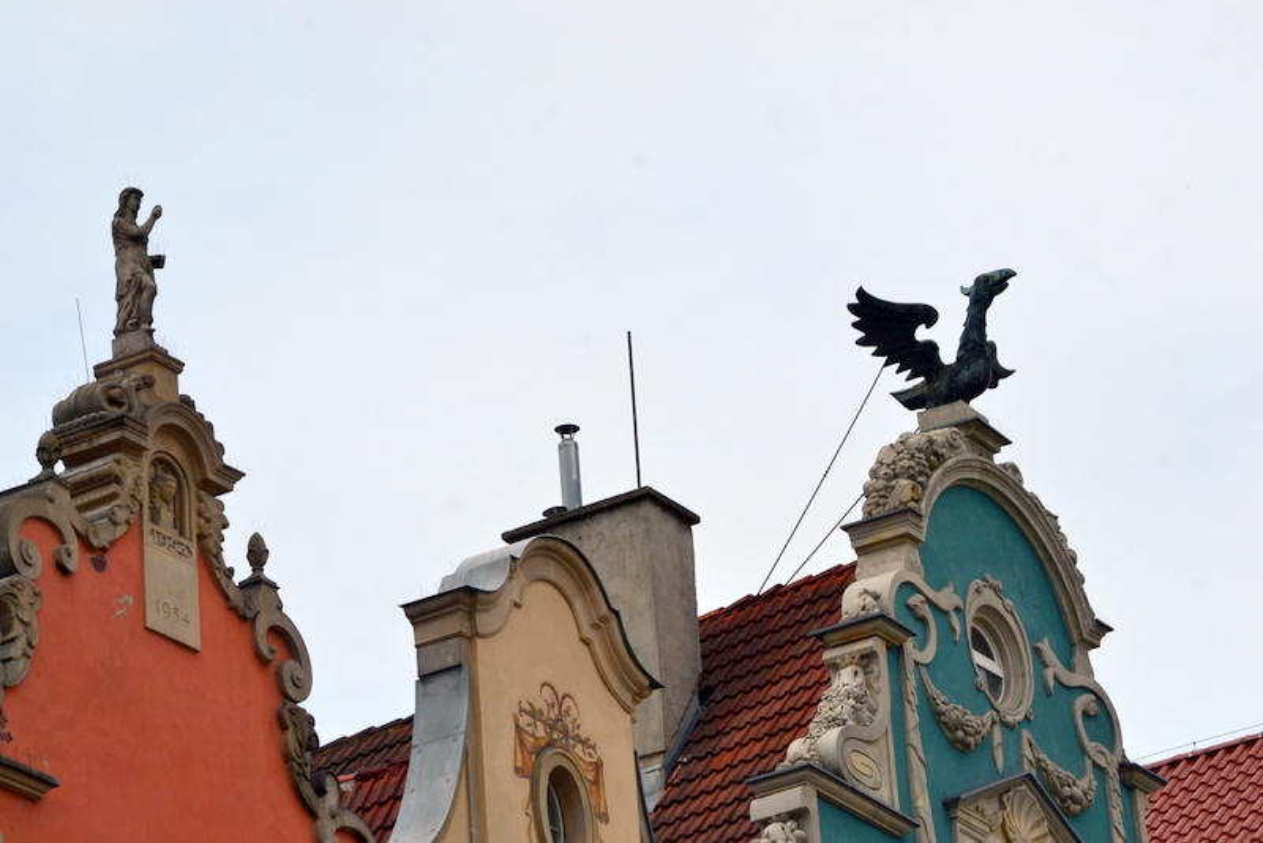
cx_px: 632
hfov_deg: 11.8
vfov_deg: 7.9
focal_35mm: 174
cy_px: 422
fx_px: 6106
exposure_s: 1/500
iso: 200
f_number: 11
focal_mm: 116
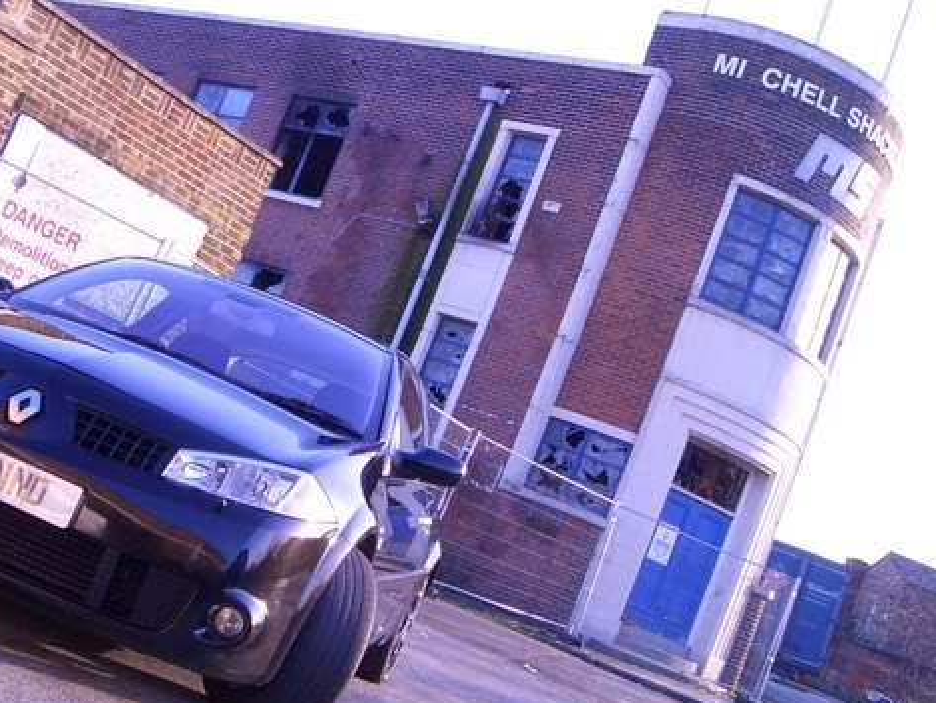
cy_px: 317
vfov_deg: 29.7
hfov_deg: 38.4
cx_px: 301
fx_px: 1326
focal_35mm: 49
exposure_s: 1/60
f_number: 4
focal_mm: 4.8
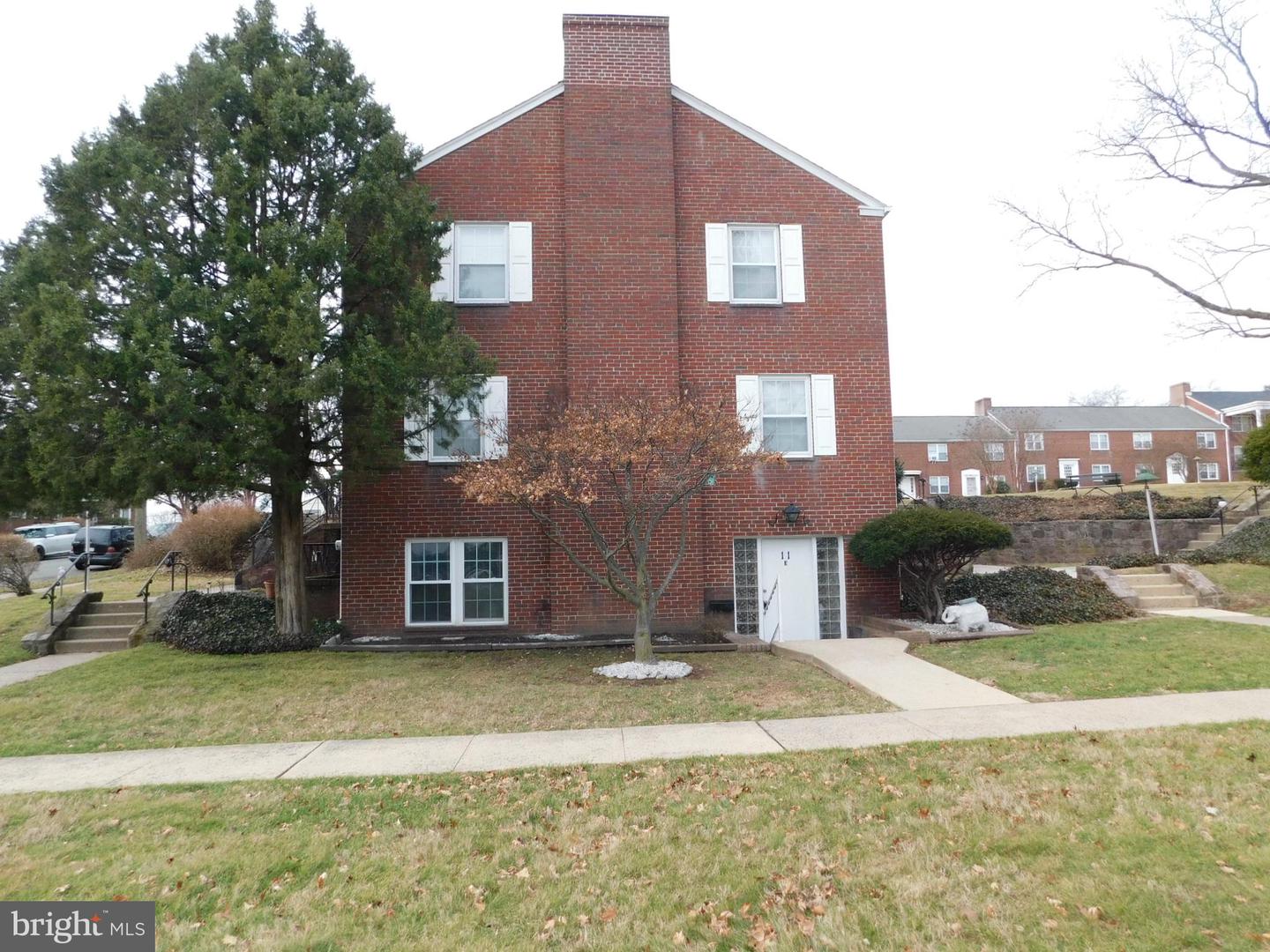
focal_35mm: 23
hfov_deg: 73.9
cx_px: 635
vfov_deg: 58.9
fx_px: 844
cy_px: 476
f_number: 3
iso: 125
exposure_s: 1/250
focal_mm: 4
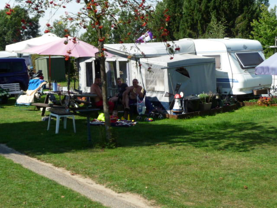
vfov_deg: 30.3
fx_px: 384
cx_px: 138
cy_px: 104
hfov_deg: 39.7
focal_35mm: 48
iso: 100
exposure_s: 1/640
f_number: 3.4
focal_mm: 5
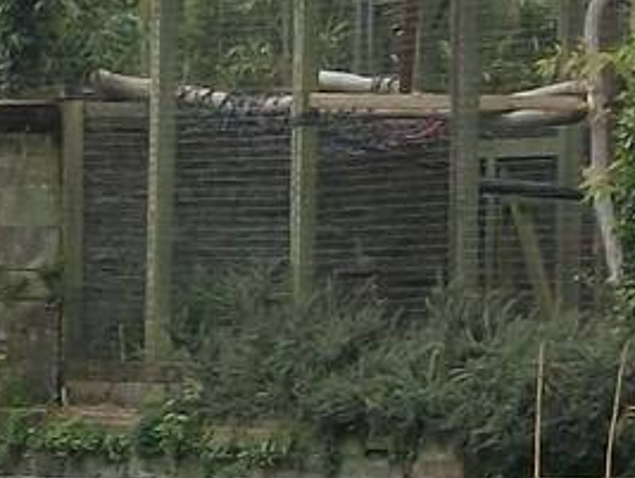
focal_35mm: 371
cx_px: -488
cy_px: 93
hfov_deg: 5.3
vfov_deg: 4.0
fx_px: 6815
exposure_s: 1/250
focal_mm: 11
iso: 80
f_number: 4.1
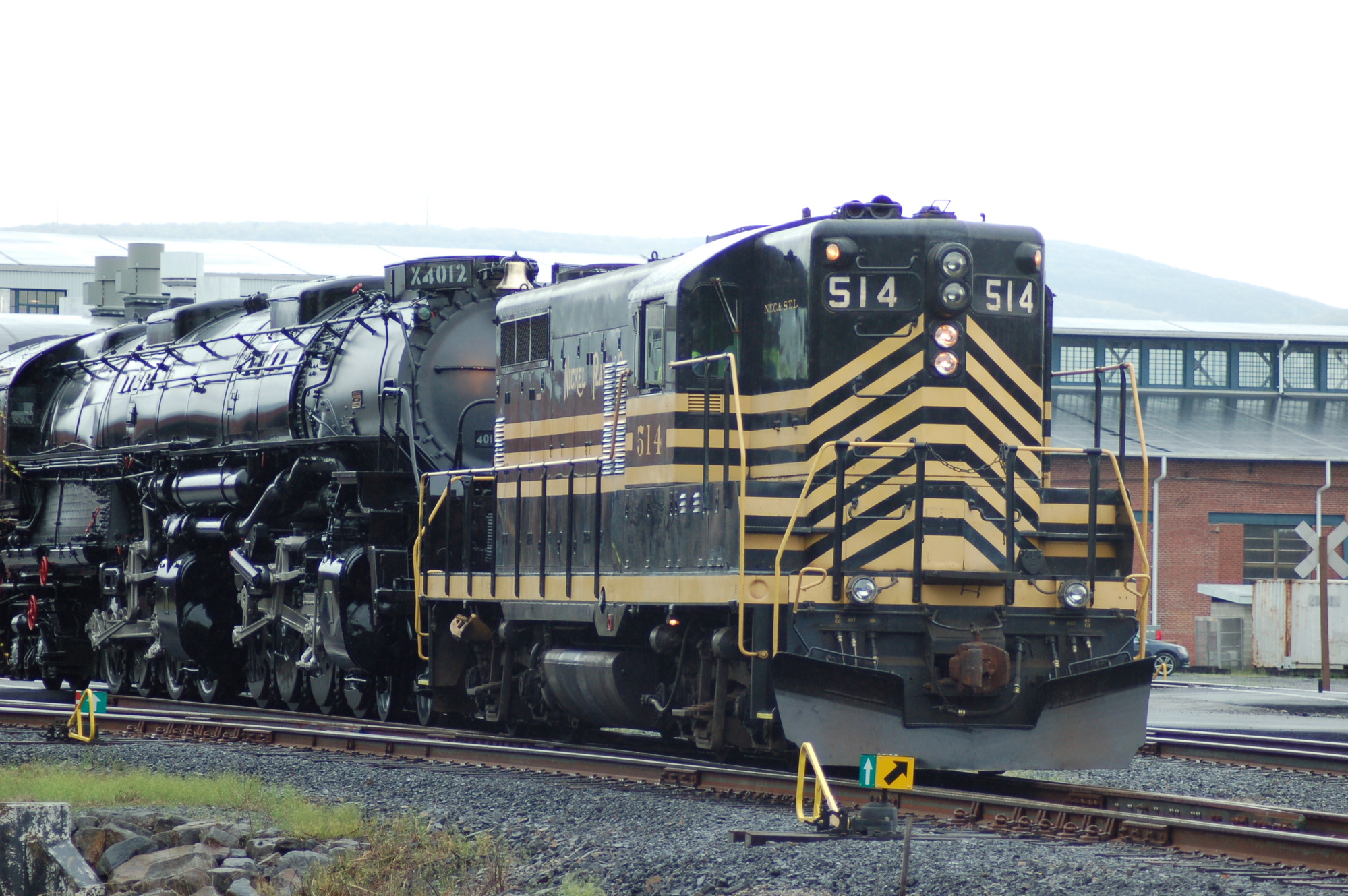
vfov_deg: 8.7
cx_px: 674
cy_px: 448
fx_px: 5892
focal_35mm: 158
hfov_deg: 13.1
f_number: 4.2
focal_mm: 105
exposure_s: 1/200
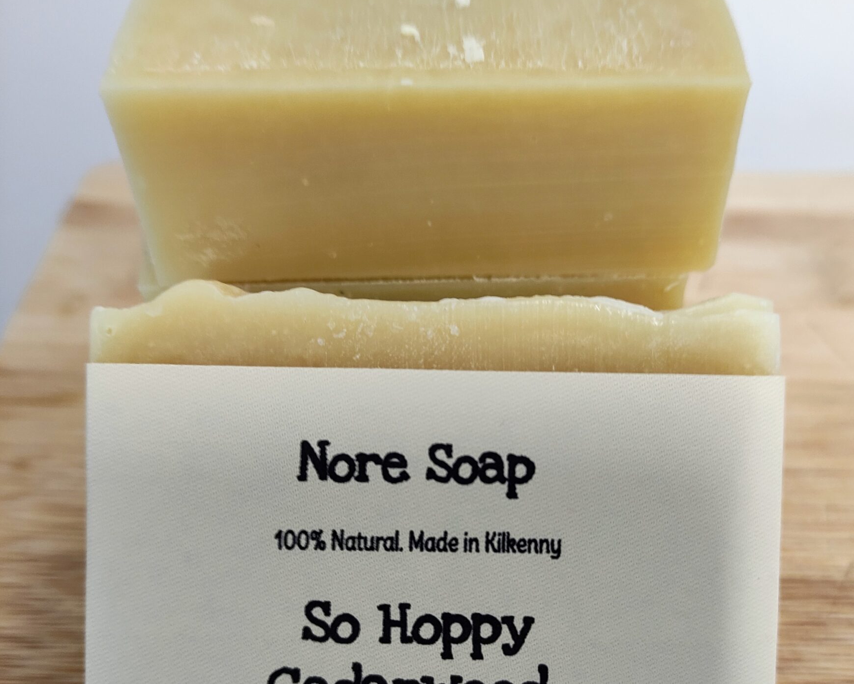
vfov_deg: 41.0
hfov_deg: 50.2
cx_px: 464
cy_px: 414
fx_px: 910
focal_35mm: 36
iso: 382
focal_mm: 5.43
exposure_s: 1/33
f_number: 1.89
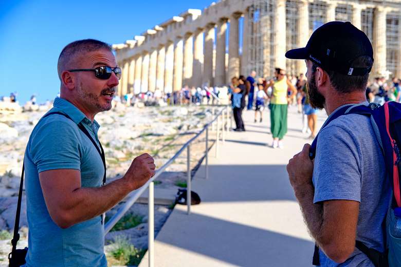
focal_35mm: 53
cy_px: 134
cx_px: 200
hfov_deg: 37.5
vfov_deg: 25.5
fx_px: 590
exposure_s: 1/420
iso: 160
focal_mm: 35
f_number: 5
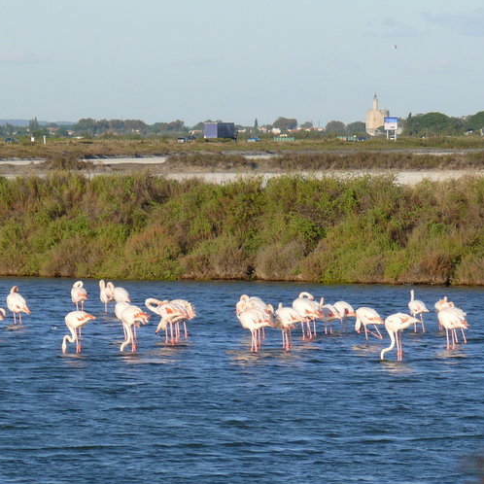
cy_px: 290
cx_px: 140
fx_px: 5236
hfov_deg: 5.3
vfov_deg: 5.3
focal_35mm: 331
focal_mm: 44.2
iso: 100
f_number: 5.6
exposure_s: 1/320
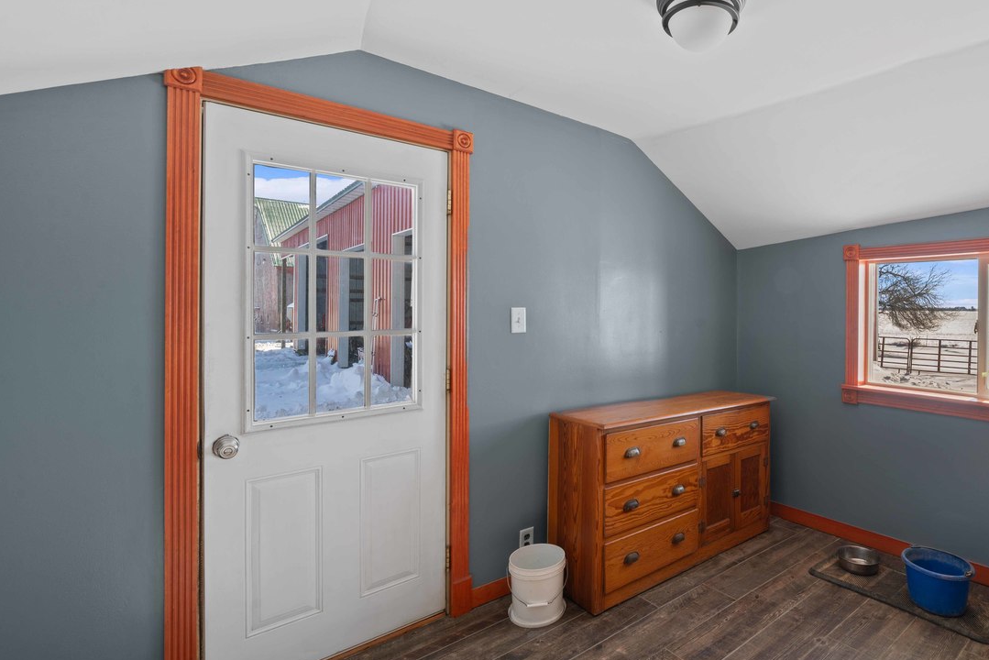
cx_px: 645
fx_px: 495
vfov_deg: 67.4
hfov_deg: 87.3
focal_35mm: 18
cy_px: 310
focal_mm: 12
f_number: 11
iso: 125
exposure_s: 1/3
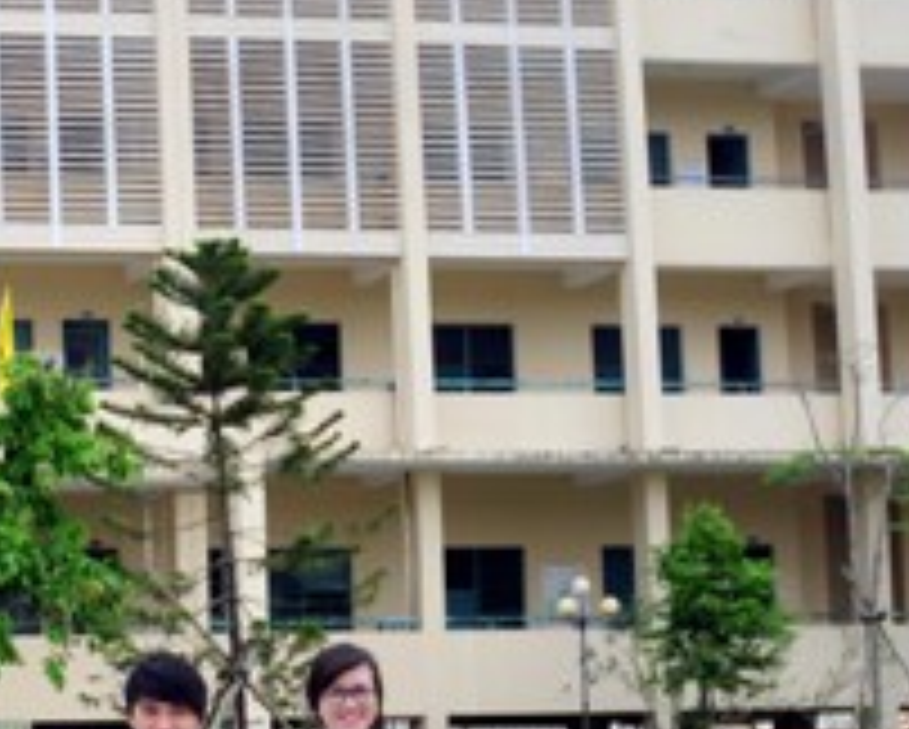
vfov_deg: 19.1
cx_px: -382
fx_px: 2154
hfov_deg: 20.9
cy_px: 493
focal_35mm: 80
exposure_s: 1/400
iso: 100
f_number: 3.5
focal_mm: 18
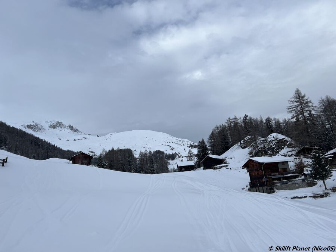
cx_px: 168
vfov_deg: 53.1
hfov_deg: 67.3
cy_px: 126
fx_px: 252
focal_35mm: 26
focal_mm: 5.7
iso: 50
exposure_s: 1/6211
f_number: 1.5
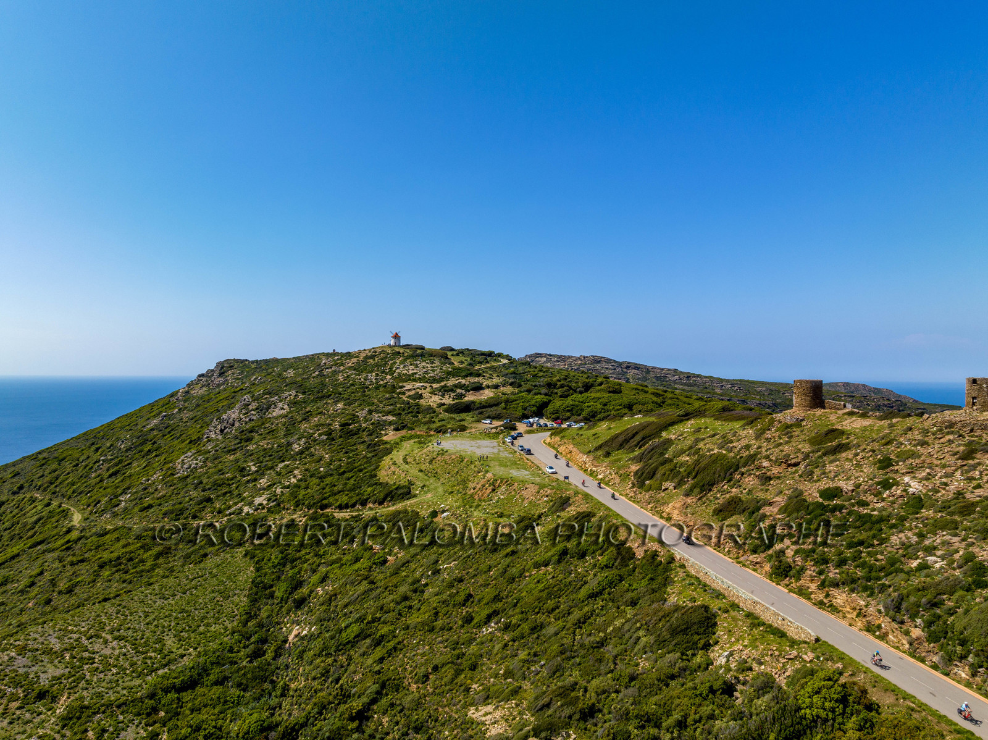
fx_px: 685
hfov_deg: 71.6
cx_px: 494
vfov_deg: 56.8
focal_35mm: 24
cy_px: 370
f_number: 11
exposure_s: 1/160
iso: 100
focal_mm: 12.3
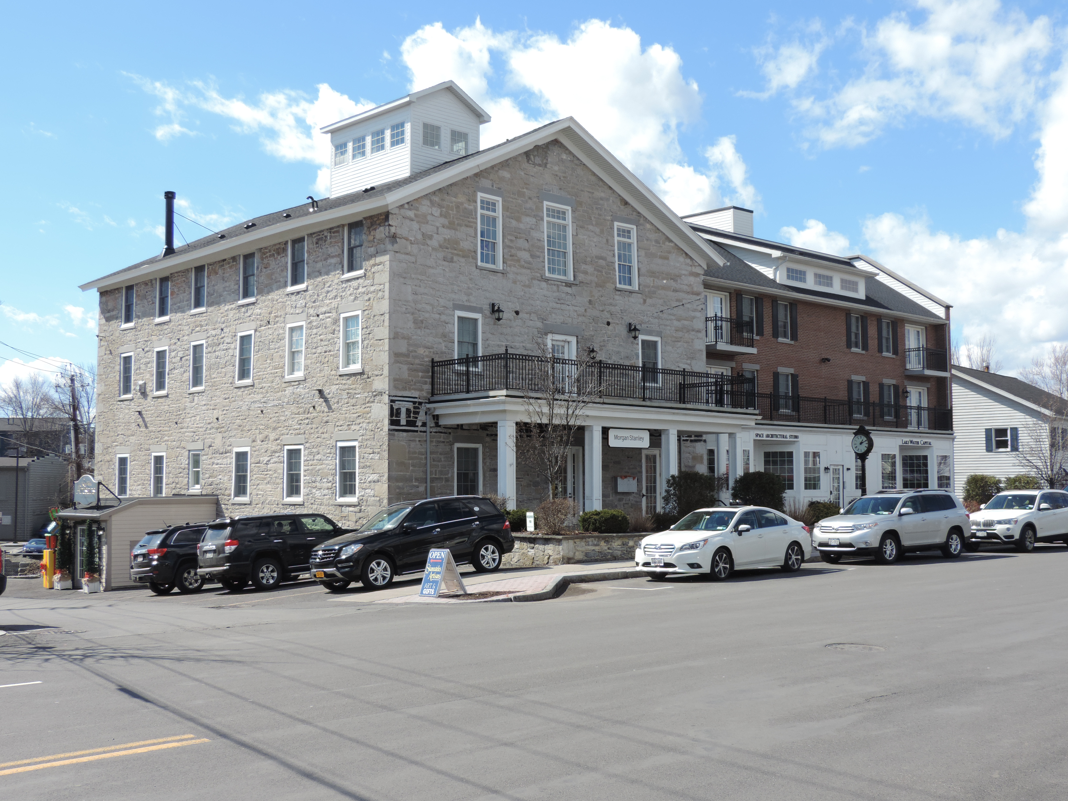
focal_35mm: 40
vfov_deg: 36.0
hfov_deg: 46.8
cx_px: 534
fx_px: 1234
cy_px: 400
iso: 80
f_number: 3.3
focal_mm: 7.1
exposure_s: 1/640
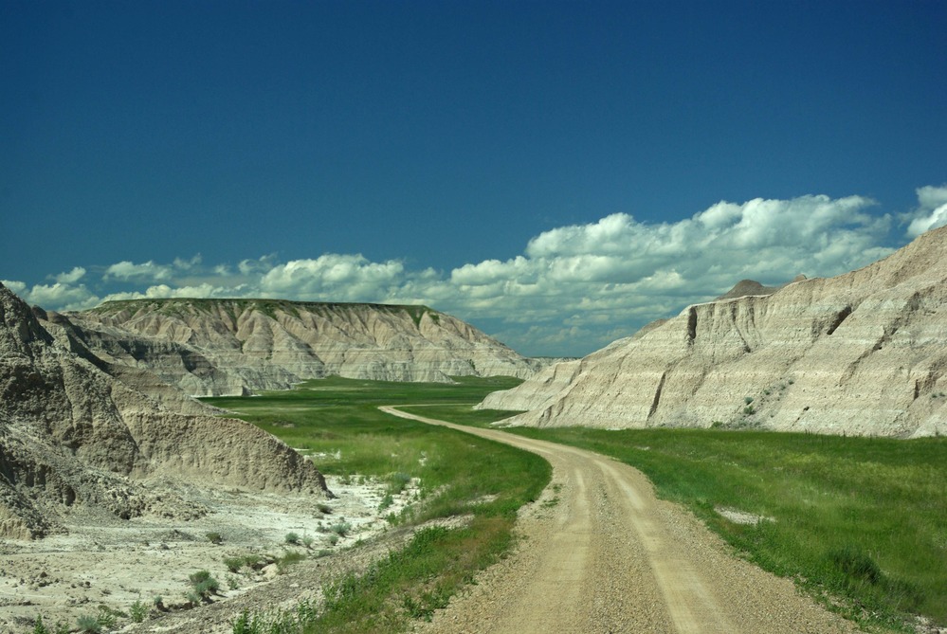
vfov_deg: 18.2
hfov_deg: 27.0
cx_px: 474
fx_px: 1976
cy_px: 317
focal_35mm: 75
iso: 100
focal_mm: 50
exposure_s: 1/125
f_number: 8
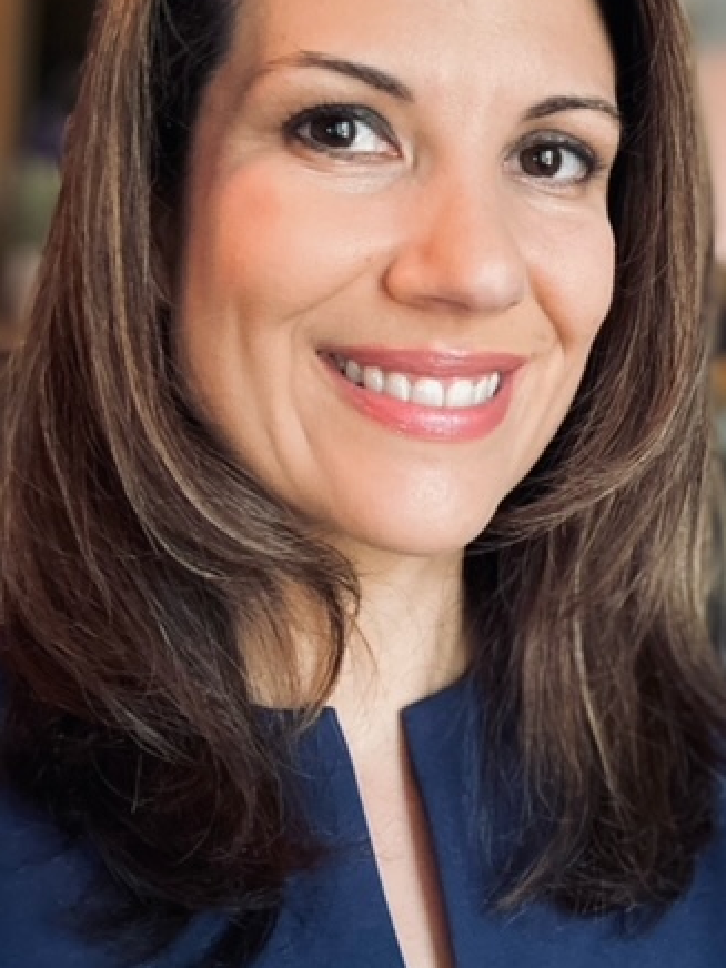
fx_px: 1230
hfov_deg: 32.4
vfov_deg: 42.2
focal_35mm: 44
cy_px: 300
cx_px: 531
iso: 200
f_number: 1.9
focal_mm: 2.69
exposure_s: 1/40
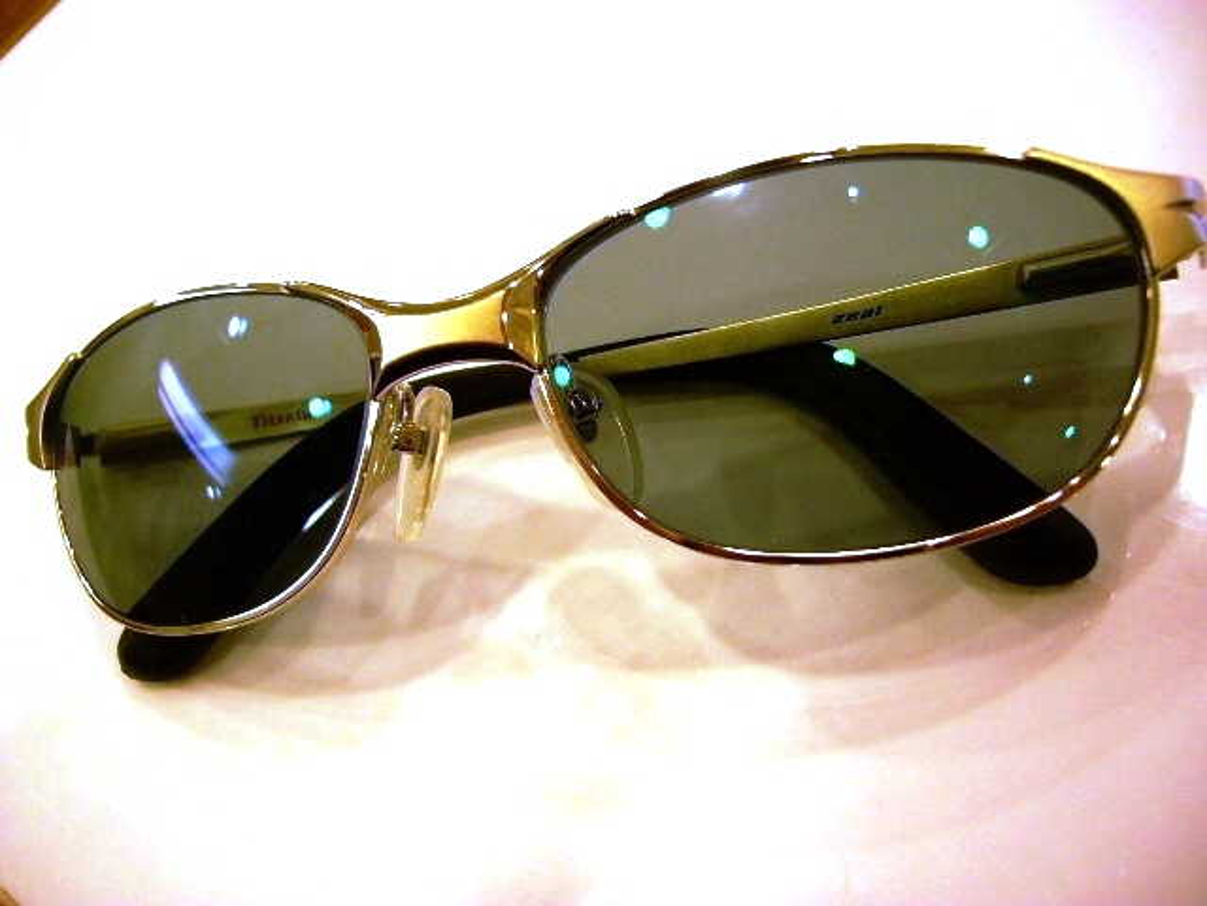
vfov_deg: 40.7
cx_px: 604
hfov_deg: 52.6
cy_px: 453
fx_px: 1220
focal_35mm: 35
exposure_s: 1/25
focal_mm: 5.8
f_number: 2.8
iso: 200
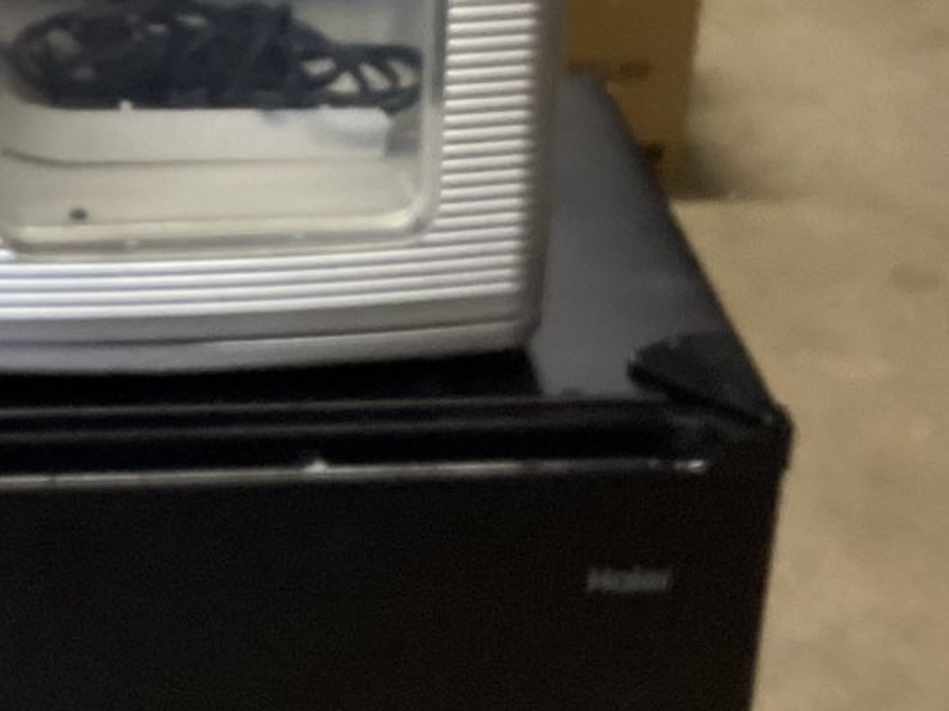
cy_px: 235
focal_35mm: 89
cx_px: 267
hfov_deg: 21.9
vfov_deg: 16.6
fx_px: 2439
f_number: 2.4
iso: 400
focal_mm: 3.3
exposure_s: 1/60
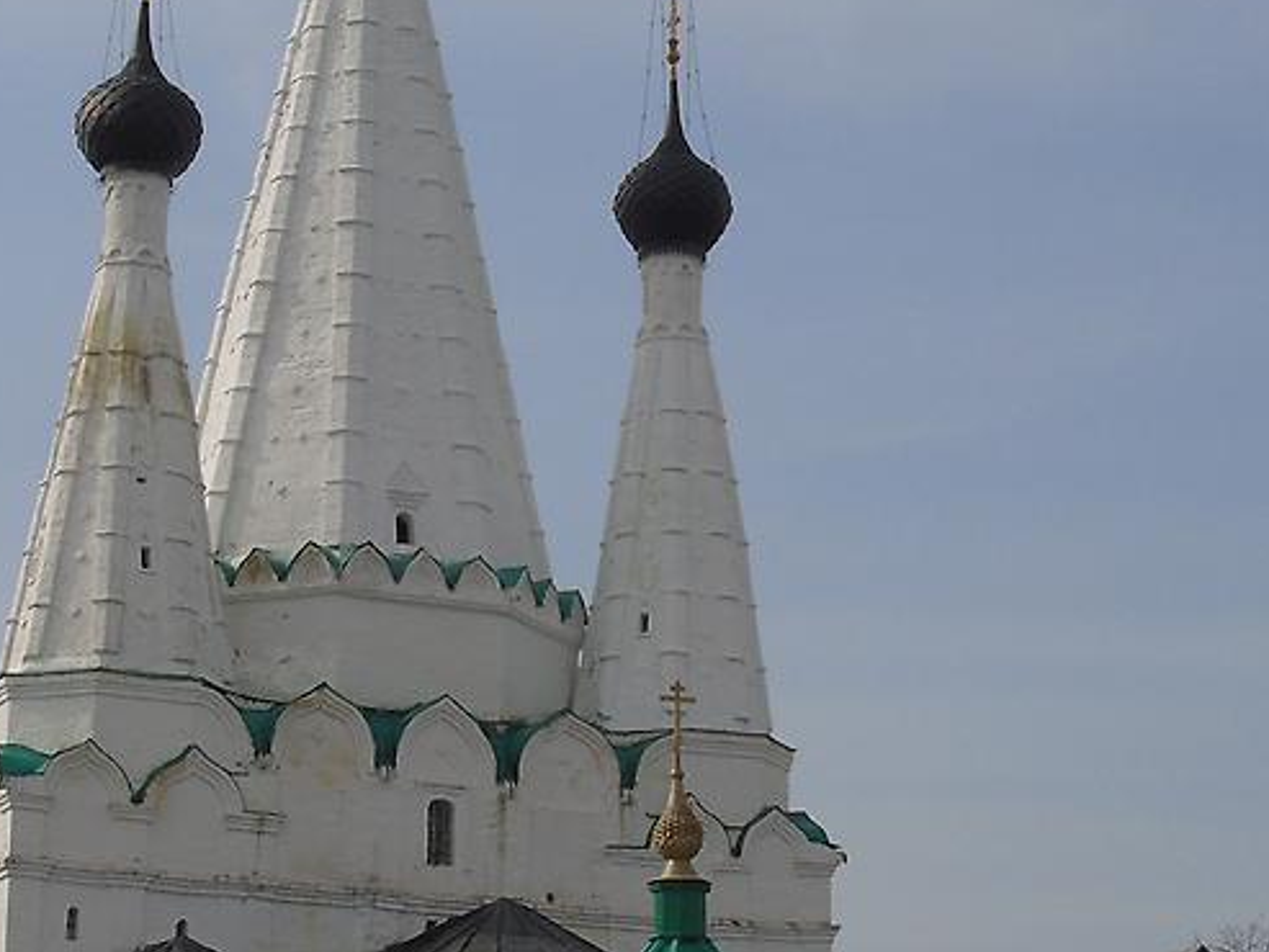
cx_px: 517
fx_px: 4107
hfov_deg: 17.6
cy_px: 548
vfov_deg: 13.2
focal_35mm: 112
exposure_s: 1/1000
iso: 80
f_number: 4.5
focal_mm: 8.2
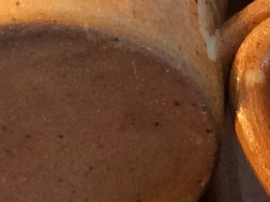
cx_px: 184
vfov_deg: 6.8
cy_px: 310
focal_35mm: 216
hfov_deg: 9.2
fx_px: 1683
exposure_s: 1/25
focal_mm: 3.3
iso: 64
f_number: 2.4
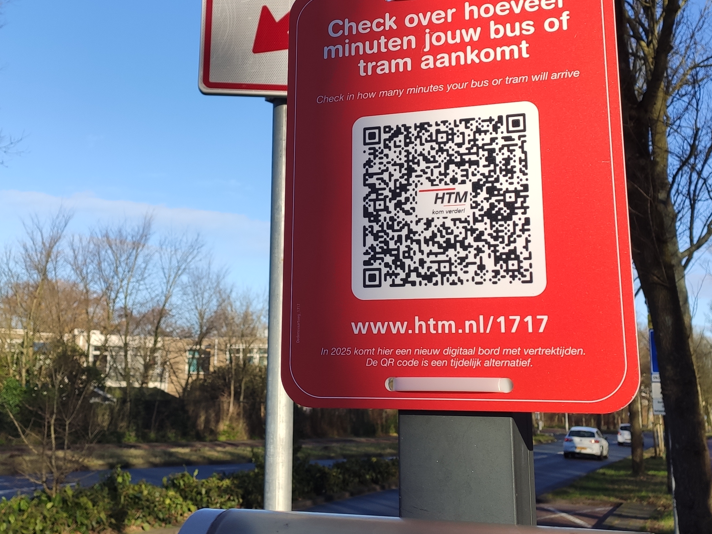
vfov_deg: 29.9
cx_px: 311
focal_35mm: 48
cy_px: 152
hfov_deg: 39.6
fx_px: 987
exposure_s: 1/1185
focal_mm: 4.77
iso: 112
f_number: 1.75
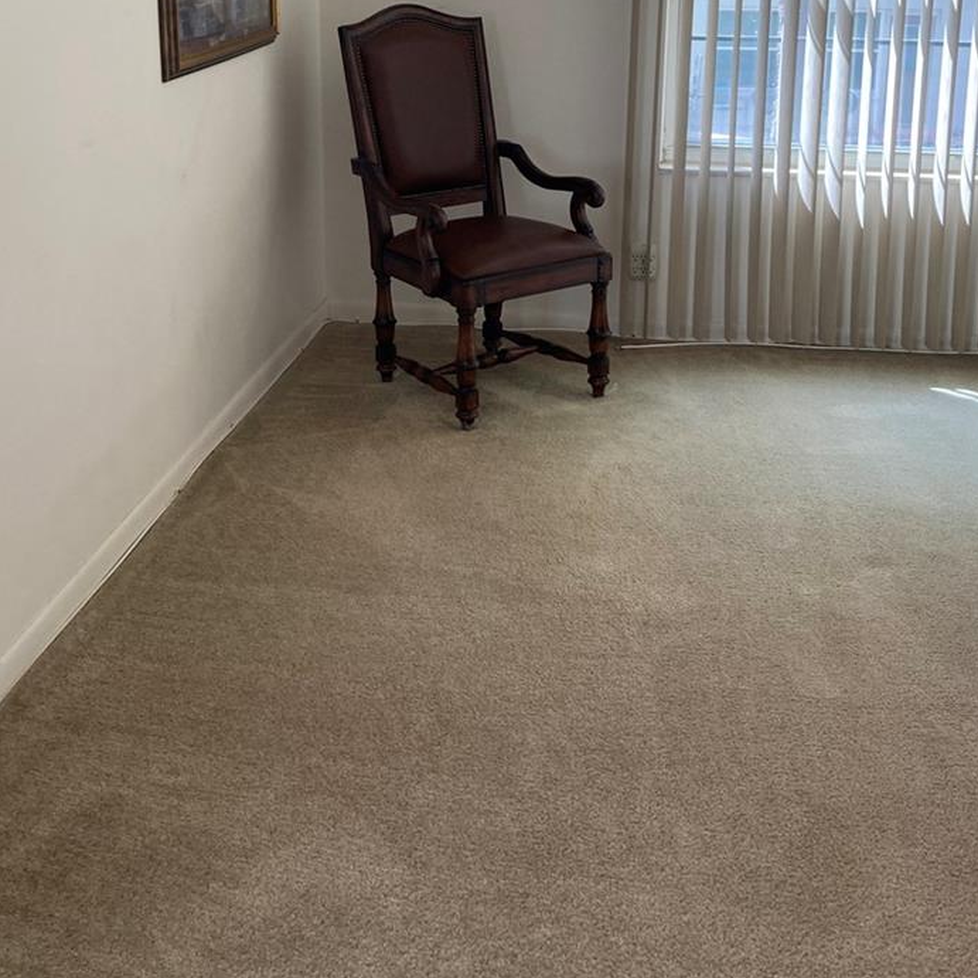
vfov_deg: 38.4
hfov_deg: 39.2
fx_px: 1374
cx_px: 477
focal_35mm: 43
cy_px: 269
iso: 40
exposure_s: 1/60
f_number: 1.8
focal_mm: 3.99
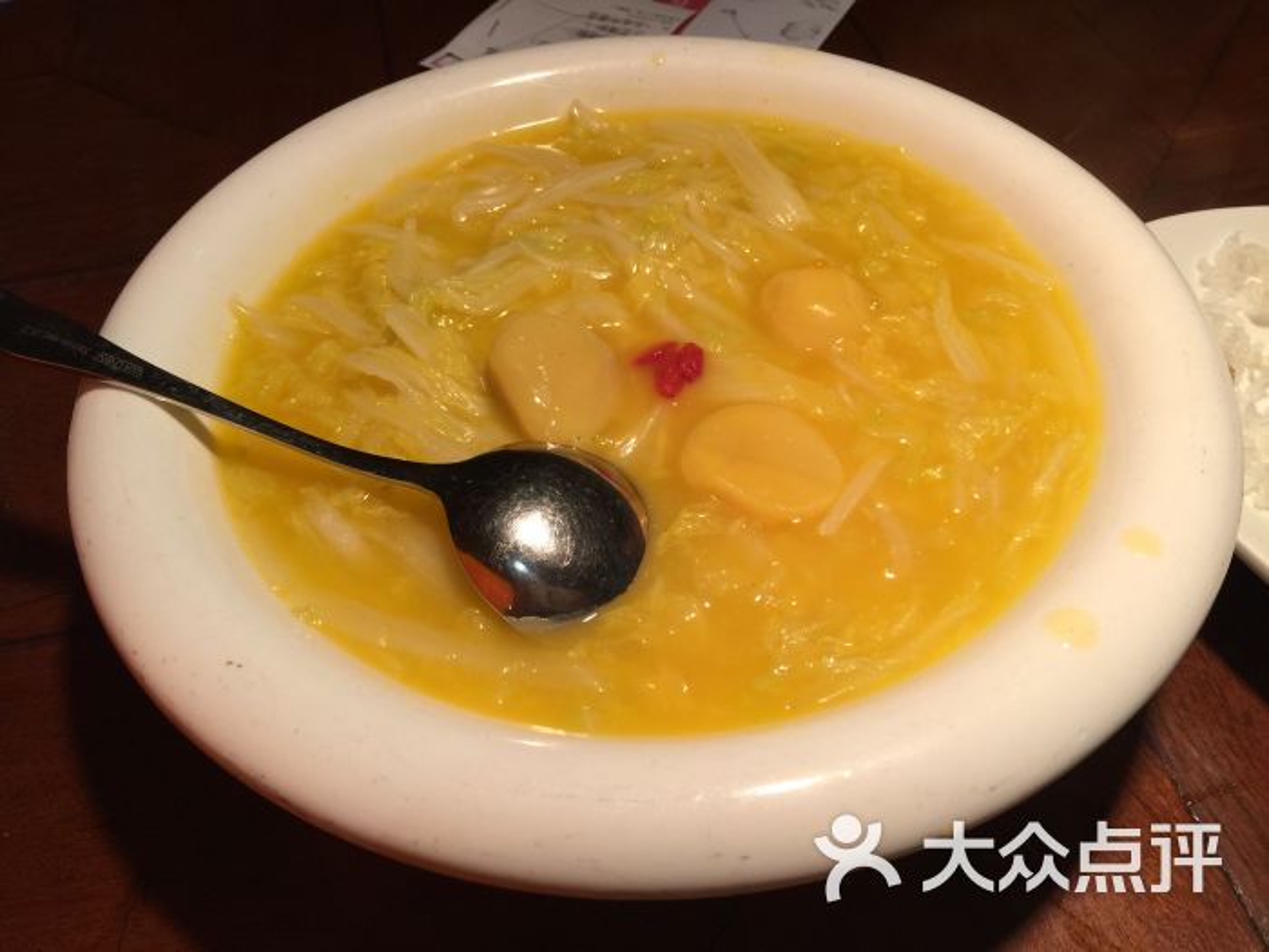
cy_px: 476
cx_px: 634
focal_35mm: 29
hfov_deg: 61.7
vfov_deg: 48.2
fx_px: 1063
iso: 32
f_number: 2.2
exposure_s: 1/33
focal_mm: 4.15
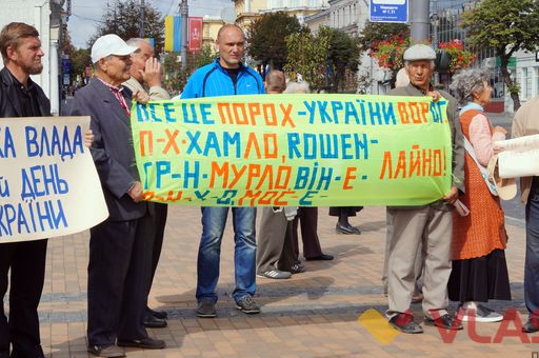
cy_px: 184
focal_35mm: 82
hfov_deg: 24.8
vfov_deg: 16.6
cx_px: 294
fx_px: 1226
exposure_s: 1/160
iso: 100
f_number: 11
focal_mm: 40
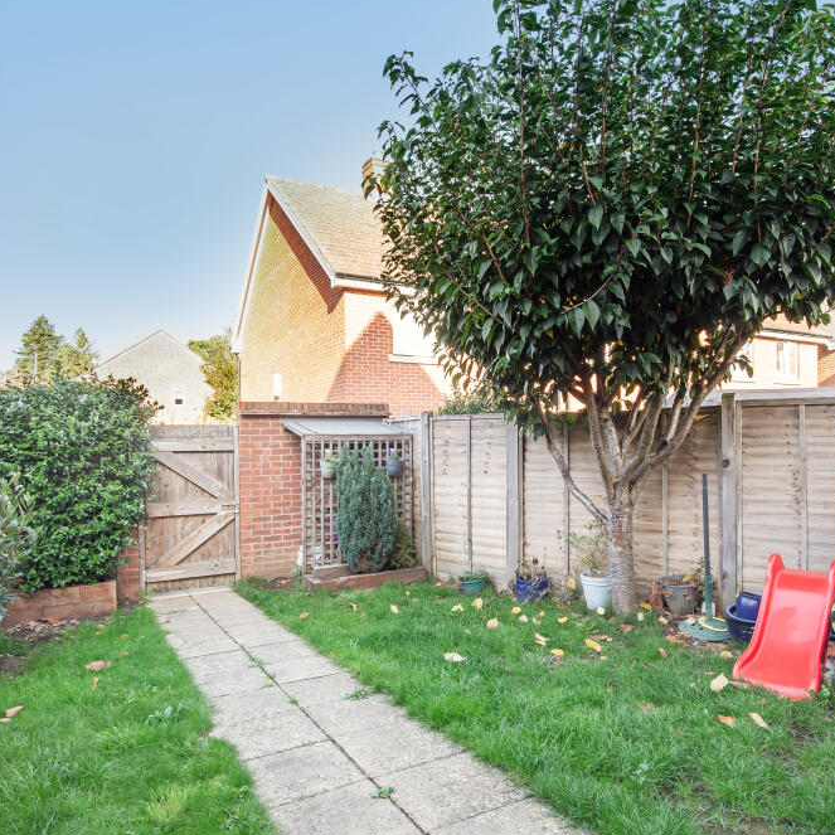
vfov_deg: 72.1
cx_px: 461
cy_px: 422
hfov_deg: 71.9
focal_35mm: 21
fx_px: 573
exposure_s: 1/40
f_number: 11
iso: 400
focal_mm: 16
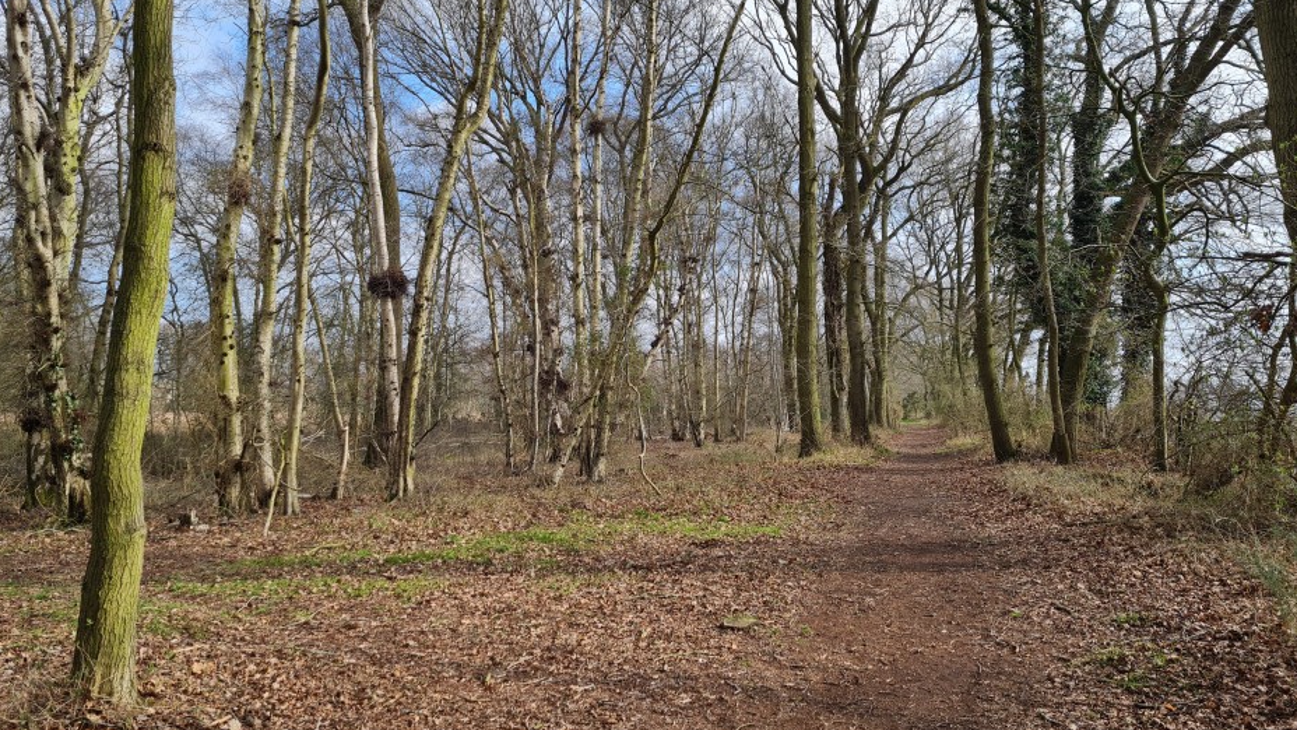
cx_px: 661
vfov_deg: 40.0
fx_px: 997
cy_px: 287
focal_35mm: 29
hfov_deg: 66.1
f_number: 1.8
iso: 50
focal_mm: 5.4
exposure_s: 1/1220
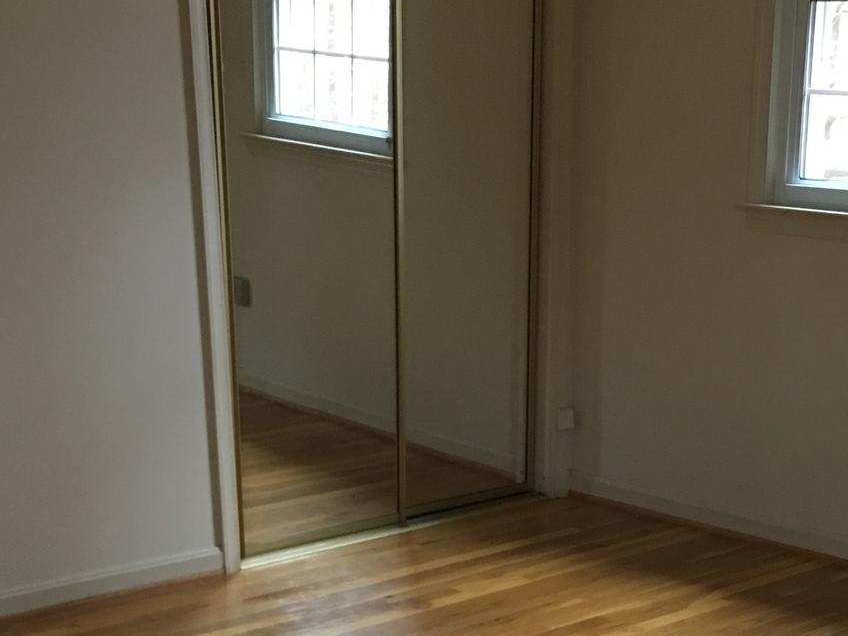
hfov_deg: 27.5
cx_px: 592
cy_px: 738
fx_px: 1715
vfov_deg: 19.9
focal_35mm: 70
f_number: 2.2
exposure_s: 1/15
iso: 80
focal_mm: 4.15
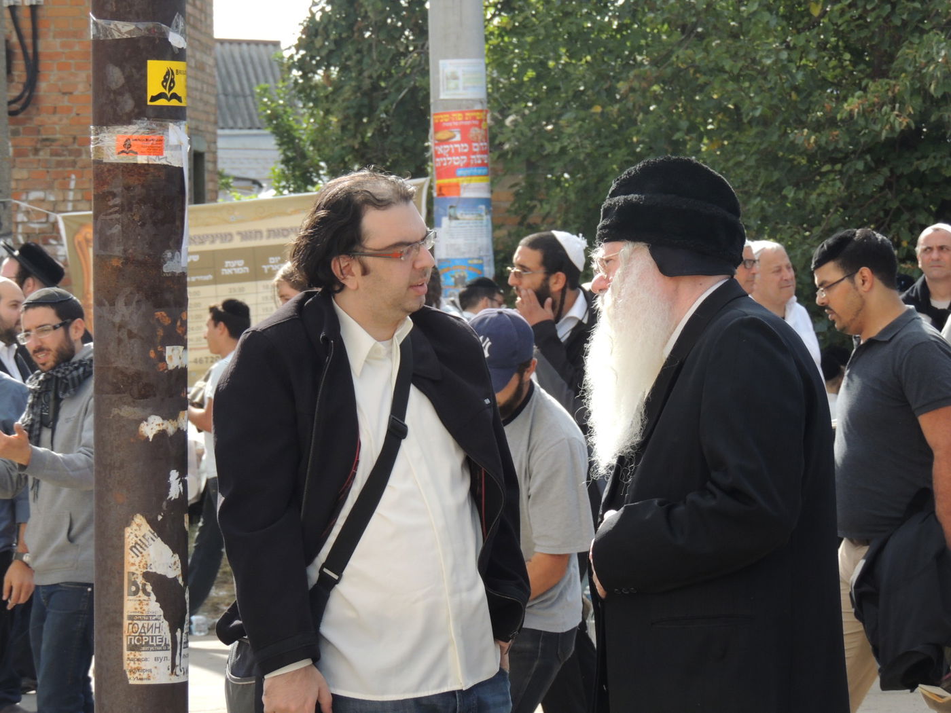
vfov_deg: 9.6
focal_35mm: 155
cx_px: 476
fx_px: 4258
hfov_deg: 12.7
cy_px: 356
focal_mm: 27.6
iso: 200
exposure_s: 1/500
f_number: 4.4
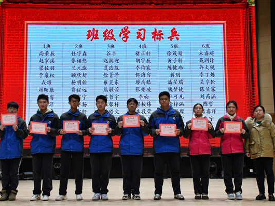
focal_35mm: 49
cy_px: 103
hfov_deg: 38.9
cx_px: 133
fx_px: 389
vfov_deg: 29.7
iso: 3200
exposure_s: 1/1000
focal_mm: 30
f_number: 6.3
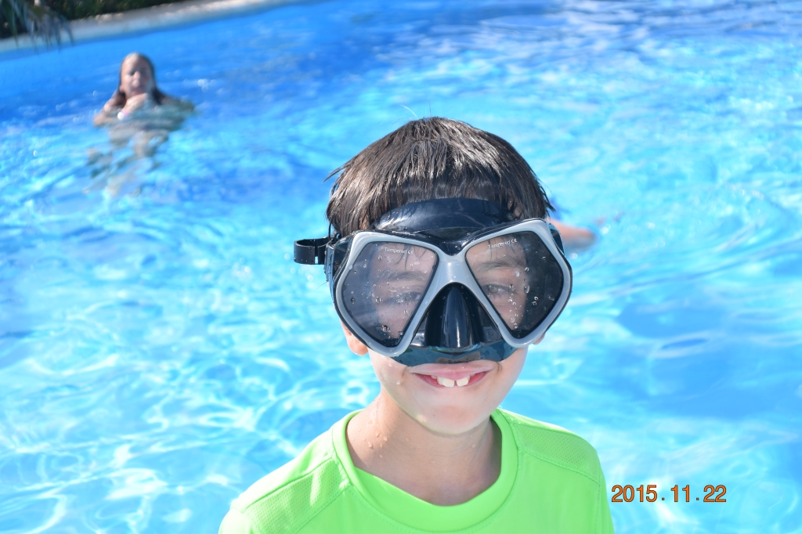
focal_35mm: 82
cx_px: 401
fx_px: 1837
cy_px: 267
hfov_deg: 24.6
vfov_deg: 16.5
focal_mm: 55
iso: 100
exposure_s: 1/160
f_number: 8
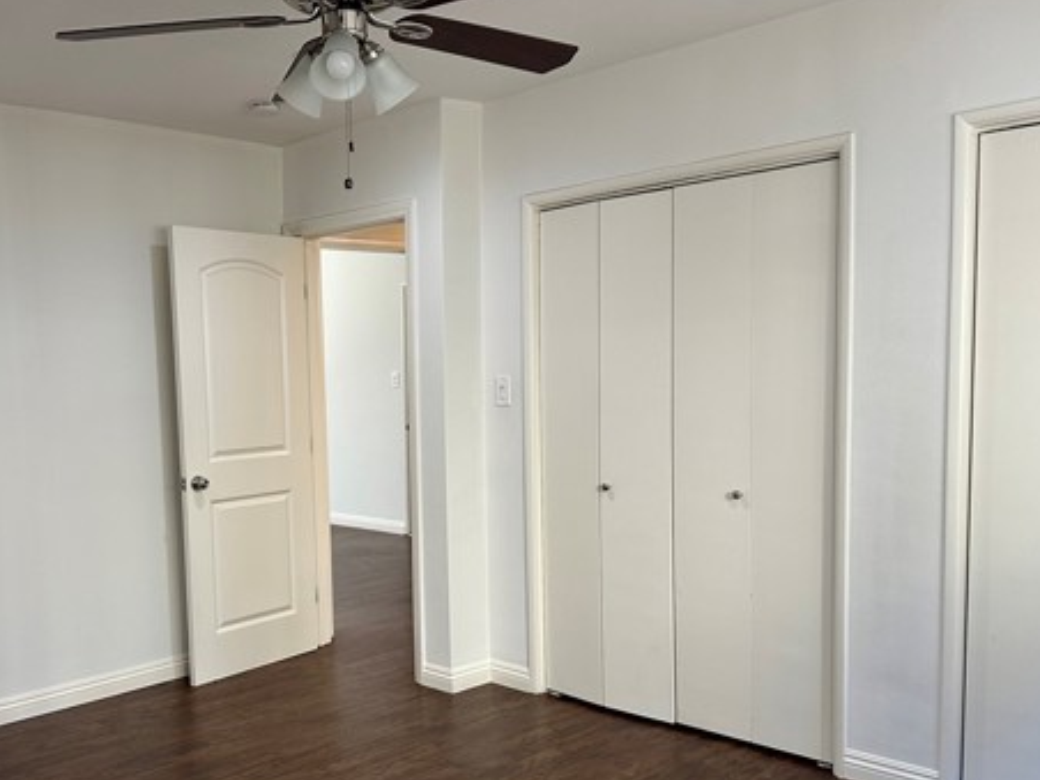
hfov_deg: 53.0
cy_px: 465
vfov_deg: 41.6
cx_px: 357
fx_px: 1021
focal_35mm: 34
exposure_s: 1/120
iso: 200
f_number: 1.78
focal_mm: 6.86
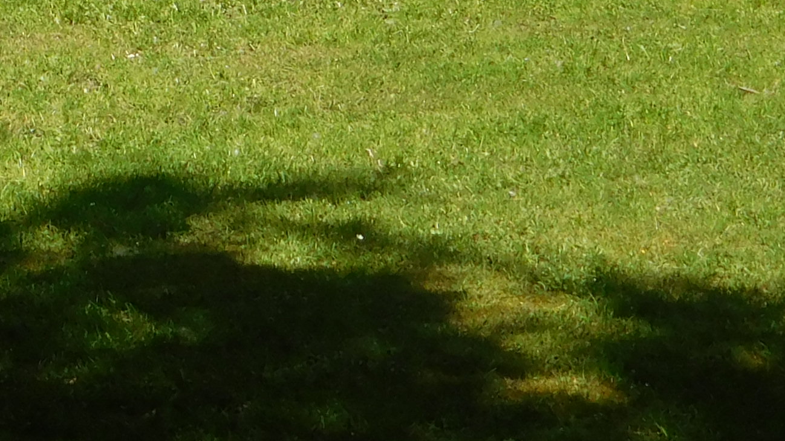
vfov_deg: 6.7
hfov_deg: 11.8
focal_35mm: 174
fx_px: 3622
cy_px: -521
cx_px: -397
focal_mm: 8
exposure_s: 1/640
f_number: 4
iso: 125
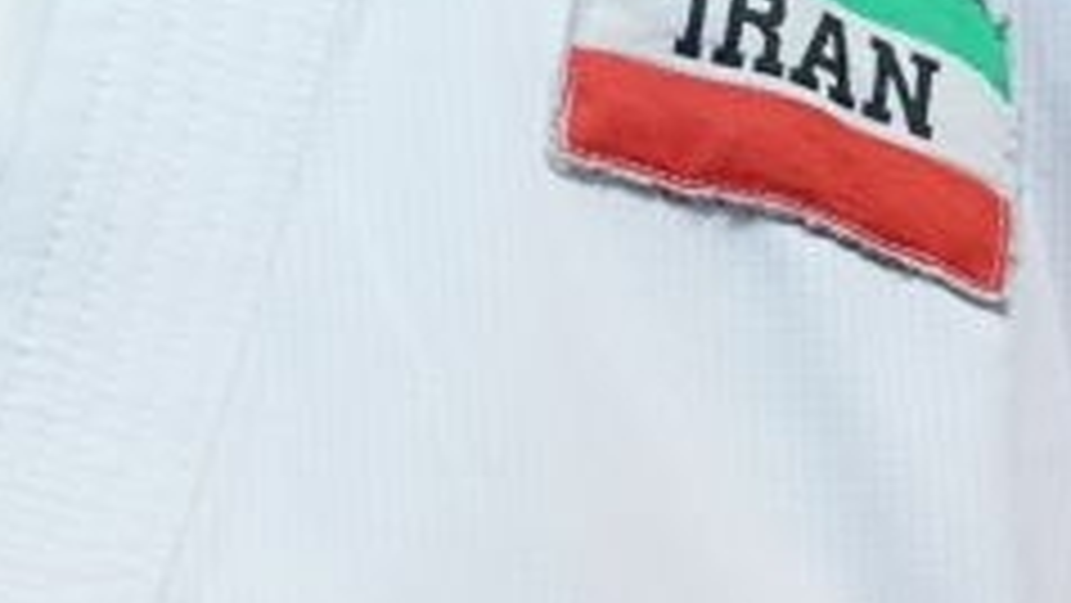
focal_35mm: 1495
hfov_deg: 1.4
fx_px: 42465
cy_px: -747
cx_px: -945
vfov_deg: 0.8
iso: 4000
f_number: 2.8
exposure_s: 1/1000
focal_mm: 189
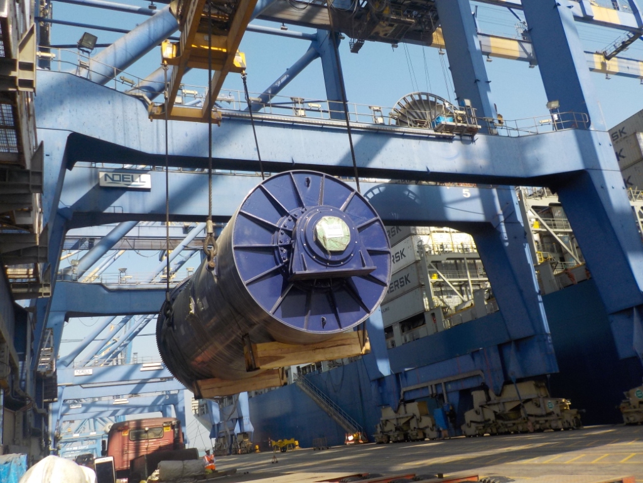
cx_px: 322
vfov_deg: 46.8
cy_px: 242
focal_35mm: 30
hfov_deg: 60.0
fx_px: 557
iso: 125
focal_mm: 4.1
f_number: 3.3
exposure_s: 1/1000
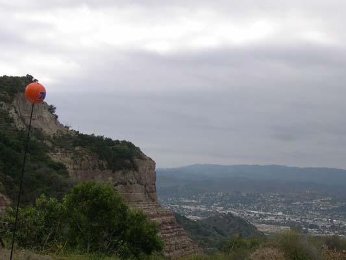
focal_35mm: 57
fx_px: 570
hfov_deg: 33.2
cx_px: 254
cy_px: 164
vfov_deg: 25.6
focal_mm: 8
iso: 100
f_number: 7.6
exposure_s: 1/143
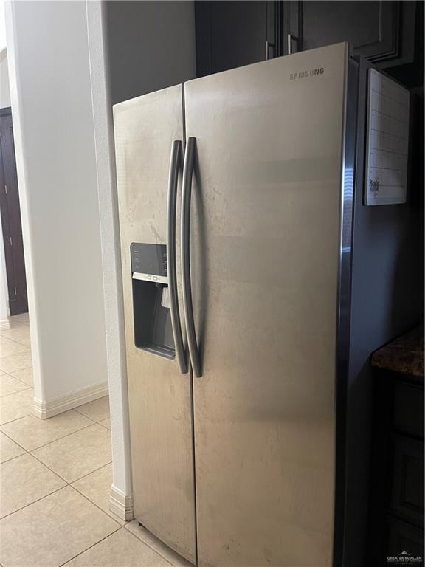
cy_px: 284
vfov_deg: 67.3
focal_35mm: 26
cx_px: 212
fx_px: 426
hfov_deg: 53.1
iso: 200
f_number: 1.6
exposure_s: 1/60
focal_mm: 5.1
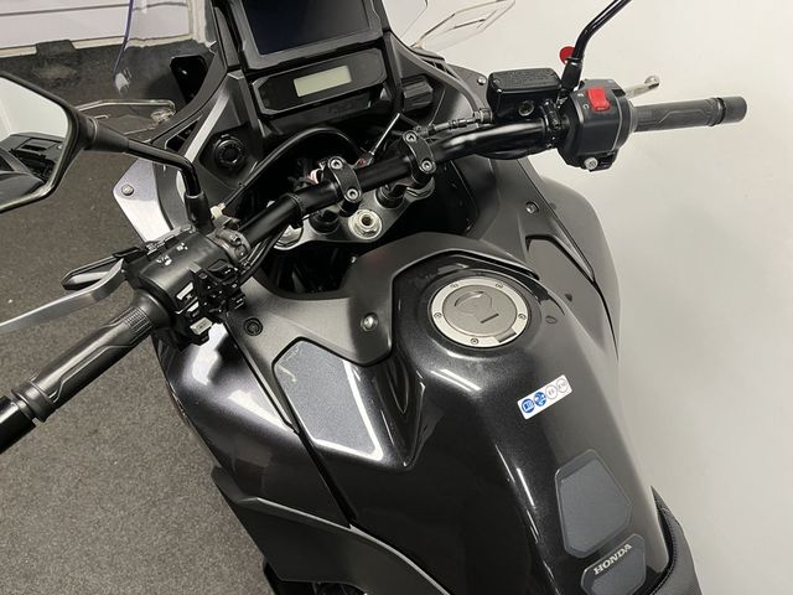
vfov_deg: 53.1
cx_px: 396
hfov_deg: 67.3
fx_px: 596
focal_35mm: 26
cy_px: 298
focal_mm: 5.1
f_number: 1.6
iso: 200
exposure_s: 1/50
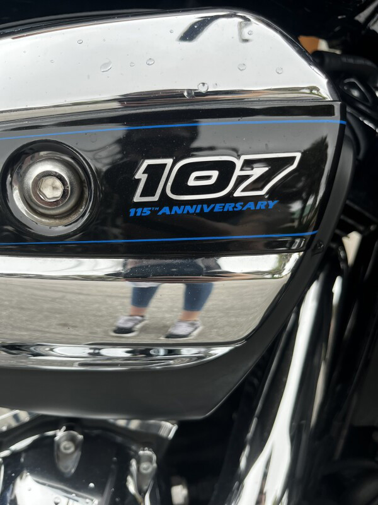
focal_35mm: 26
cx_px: 189
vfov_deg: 67.3
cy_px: 252
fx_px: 379
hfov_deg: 53.1
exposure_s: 1/324
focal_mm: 5.1
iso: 50
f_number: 1.6
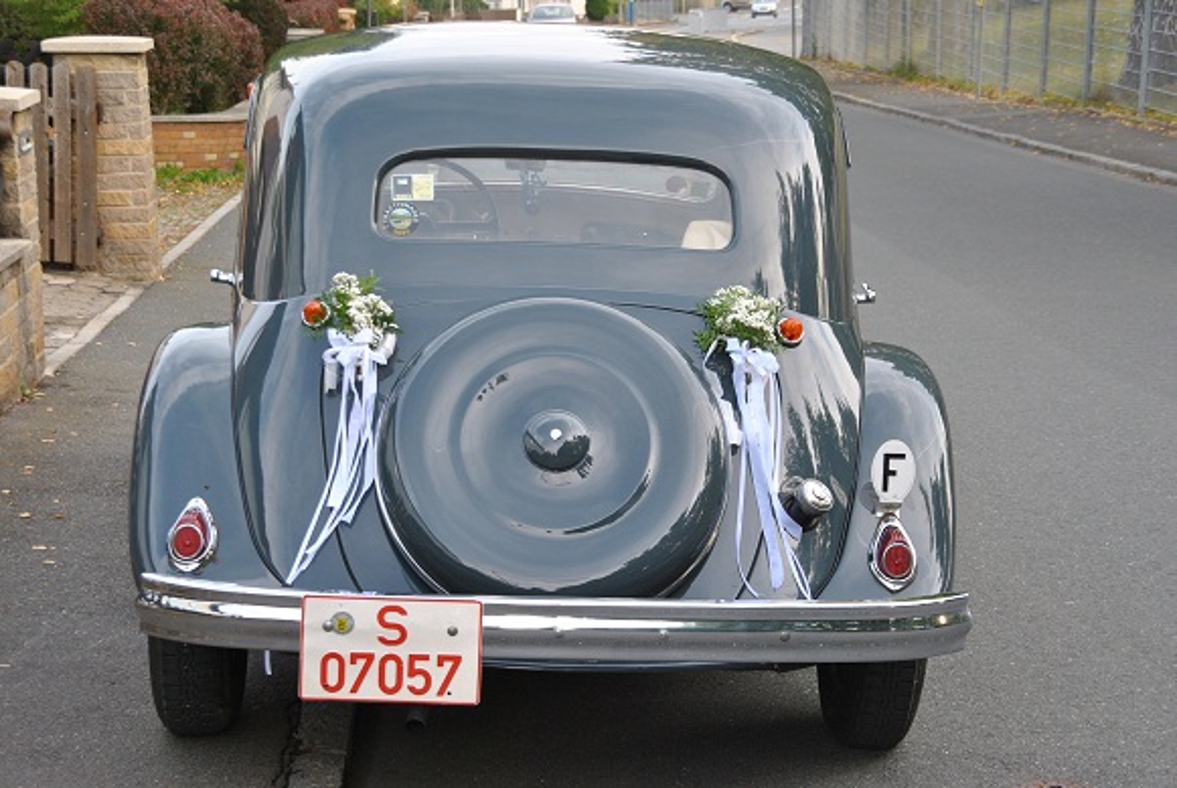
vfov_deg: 15.2
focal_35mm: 90
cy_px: 394
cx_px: 588
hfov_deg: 22.6
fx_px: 2946
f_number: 5
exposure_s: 1/125
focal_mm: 60
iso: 250
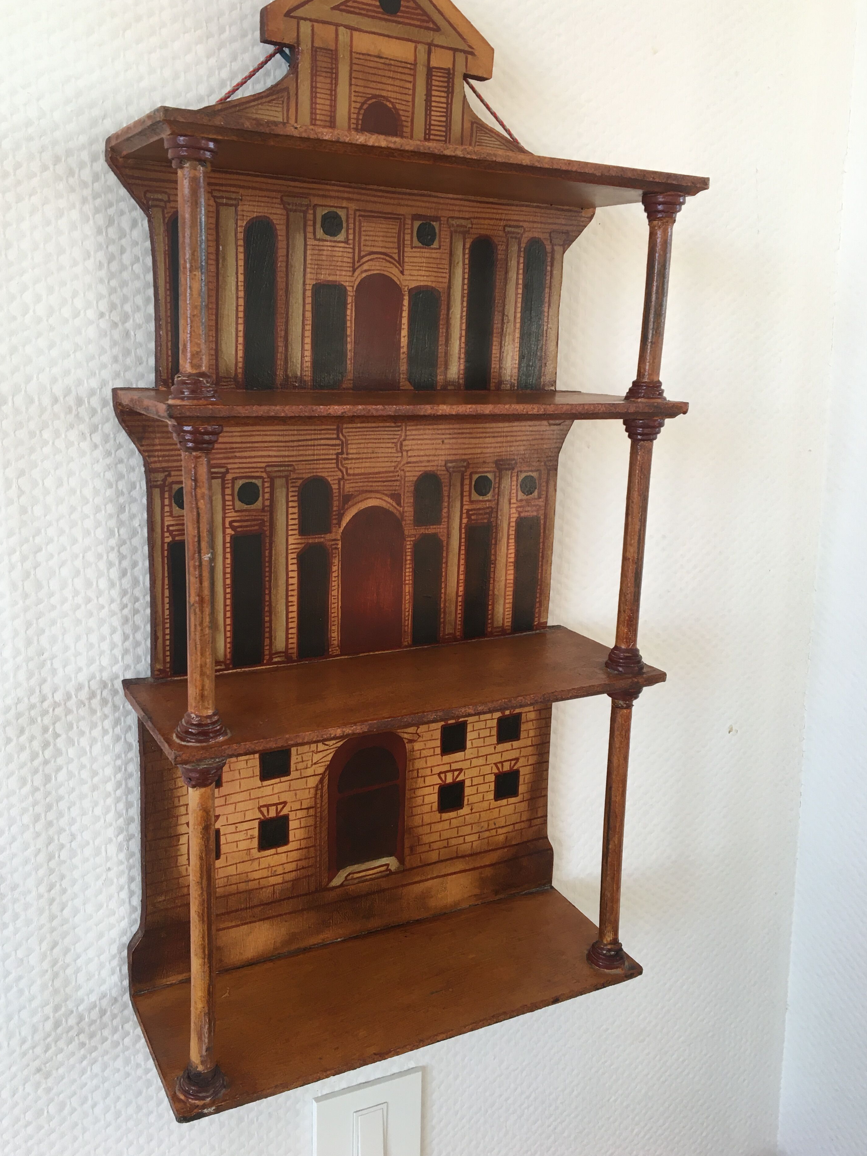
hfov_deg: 45.4
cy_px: 566
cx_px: 417
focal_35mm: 31
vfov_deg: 58.3
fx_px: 1035
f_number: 2.2
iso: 25
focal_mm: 4.15
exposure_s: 1/33
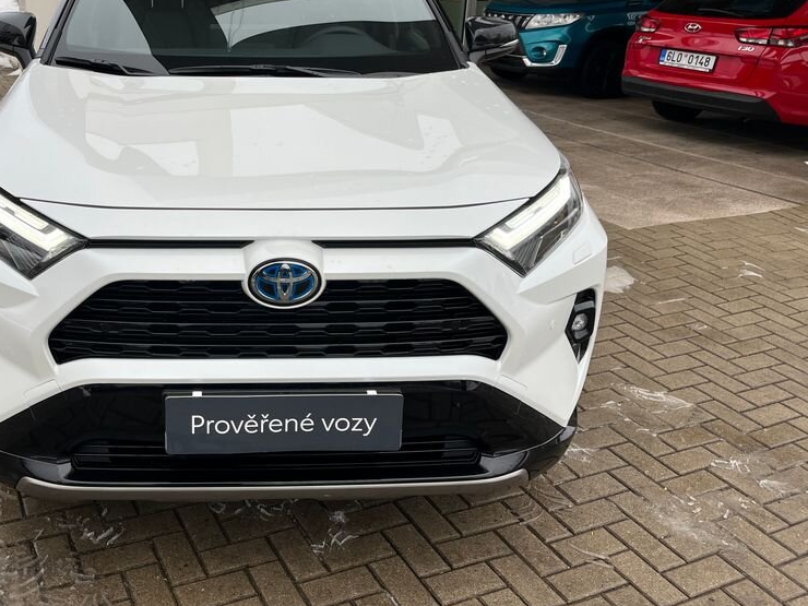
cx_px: 258
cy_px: 207
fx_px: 840
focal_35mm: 36
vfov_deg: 39.2
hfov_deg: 50.3
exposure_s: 1/1106
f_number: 1.6
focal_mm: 5.1
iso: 50
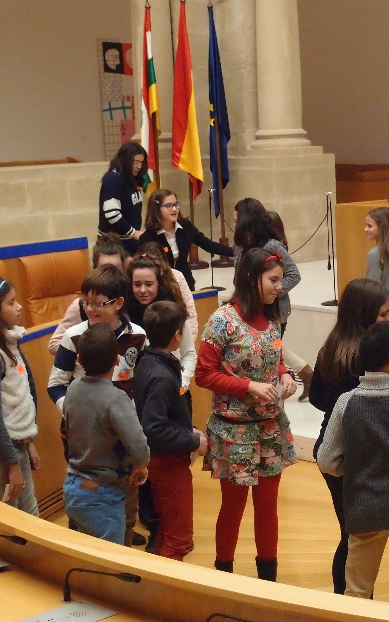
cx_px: 325
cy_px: 312
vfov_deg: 26.5
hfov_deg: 16.6
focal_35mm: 78
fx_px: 1323
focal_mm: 11.84
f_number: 2.1
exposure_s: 1/320
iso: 800
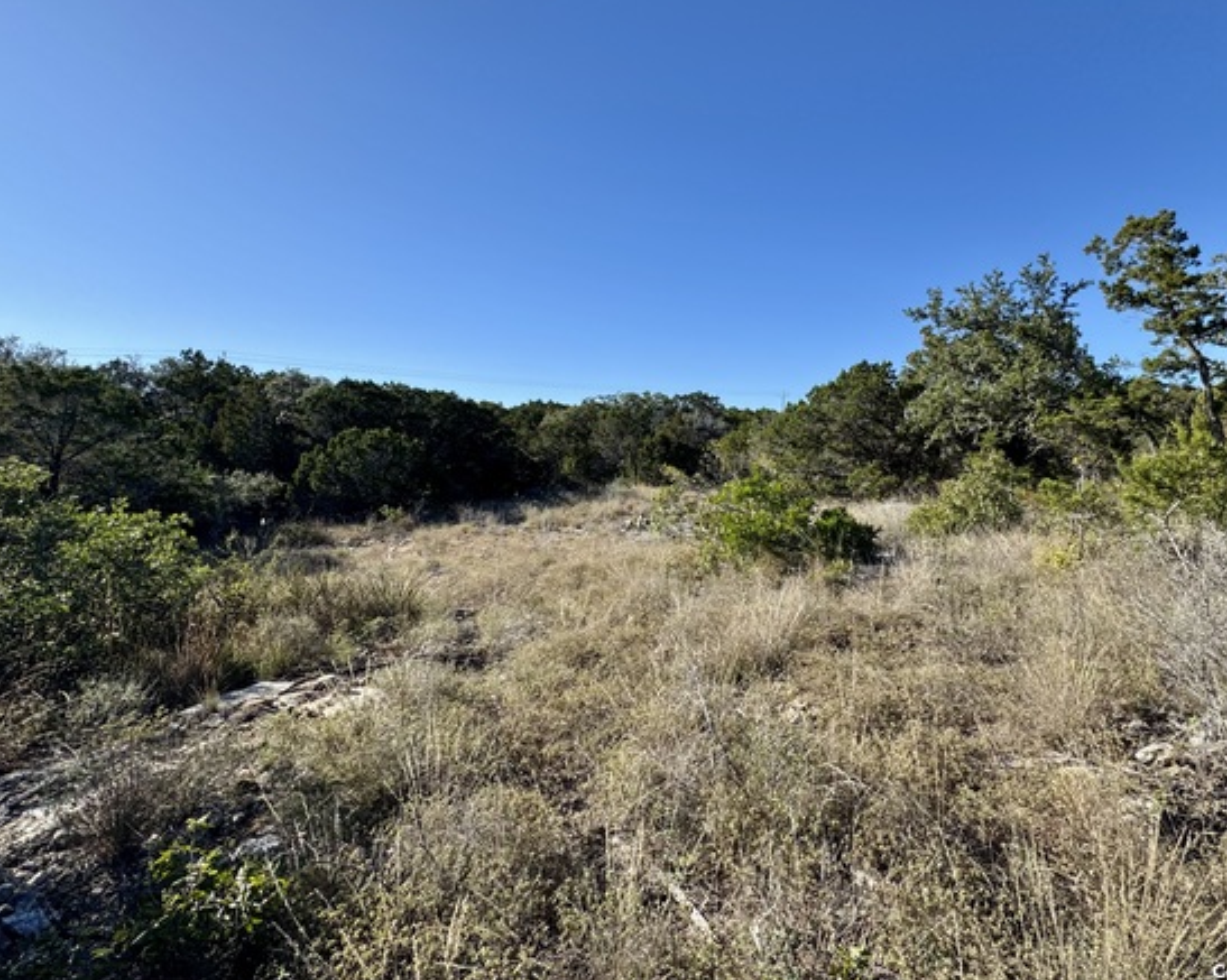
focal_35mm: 16
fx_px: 581
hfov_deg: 92.9
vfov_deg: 80.3
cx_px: 673
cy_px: 473
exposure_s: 1/1299
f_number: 2.2
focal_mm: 2.22
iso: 50
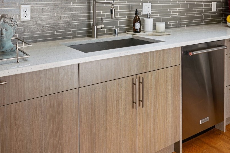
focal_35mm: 35
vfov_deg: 34.1
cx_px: 104
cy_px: -4
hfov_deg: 54.4
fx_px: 224
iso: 320
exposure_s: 1/125
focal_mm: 17
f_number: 8
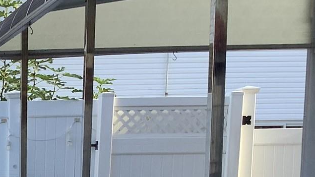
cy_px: 309
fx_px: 910
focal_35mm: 109
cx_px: -126
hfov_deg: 18.0
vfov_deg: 10.5
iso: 25
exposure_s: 1/297
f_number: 2.4
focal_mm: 3.3
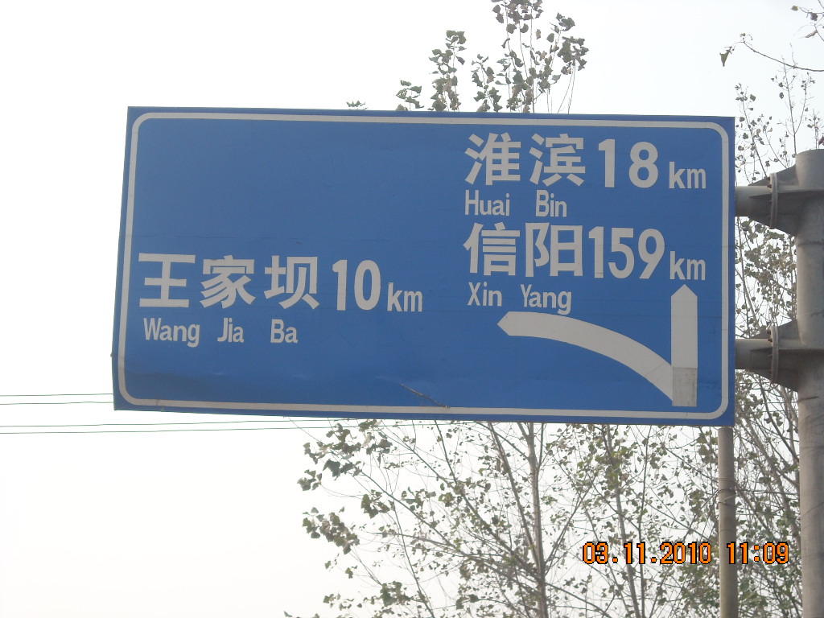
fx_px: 2499
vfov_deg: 14.1
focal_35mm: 105
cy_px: 309
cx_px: 412
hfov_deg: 18.7
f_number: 4.7
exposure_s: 1/323
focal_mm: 17.1
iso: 64
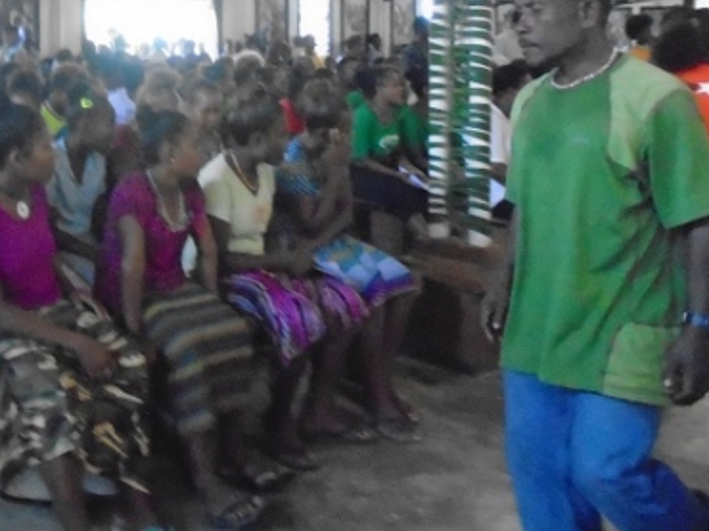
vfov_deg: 31.0
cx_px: 176
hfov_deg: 40.9
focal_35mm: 45
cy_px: 77
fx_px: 921
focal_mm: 4.6
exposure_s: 1/60
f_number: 3.2
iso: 1600
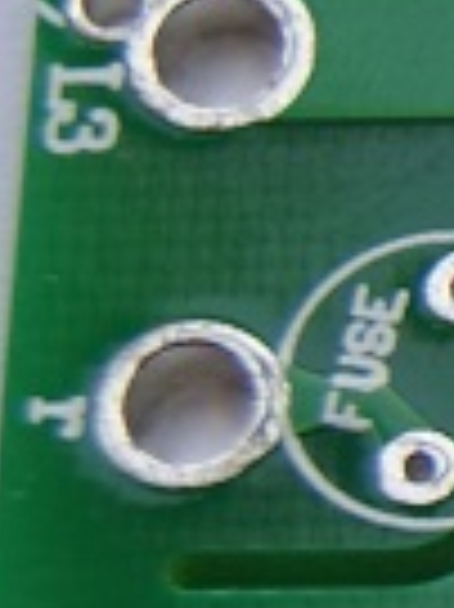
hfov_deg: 3.2
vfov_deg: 4.5
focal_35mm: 438
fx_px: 7671
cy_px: 336
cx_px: 2216
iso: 100
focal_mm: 40
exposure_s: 1/80
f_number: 5.6
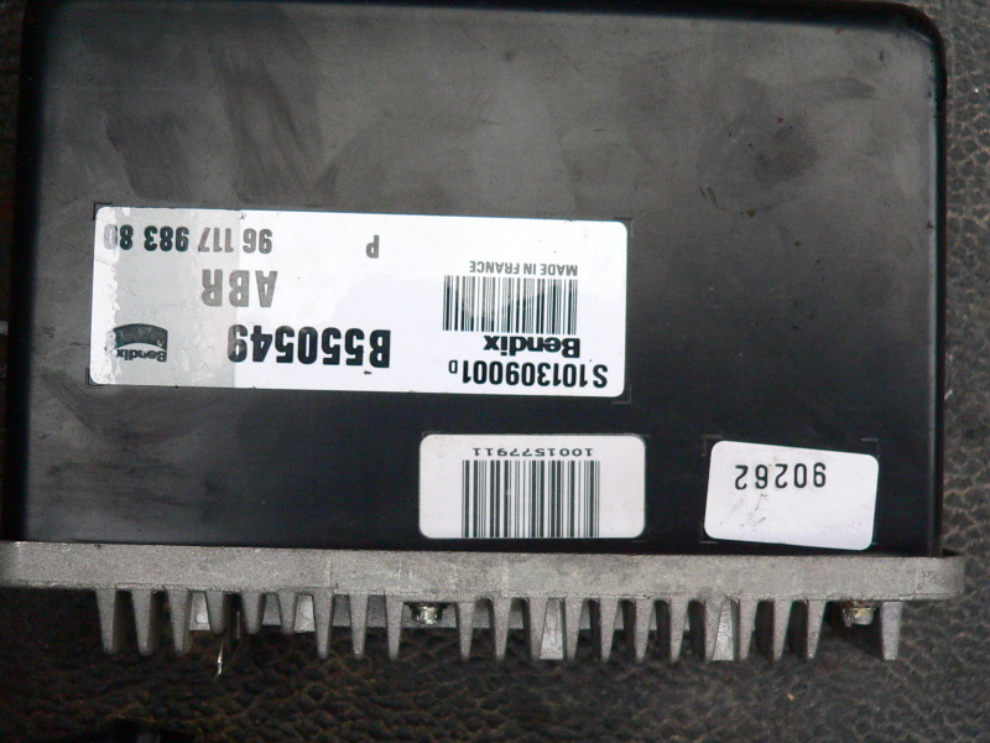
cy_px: 372
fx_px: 1287
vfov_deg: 32.2
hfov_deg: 42.1
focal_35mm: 45
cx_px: 495
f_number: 2.8
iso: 400
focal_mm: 7.4
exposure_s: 1/100
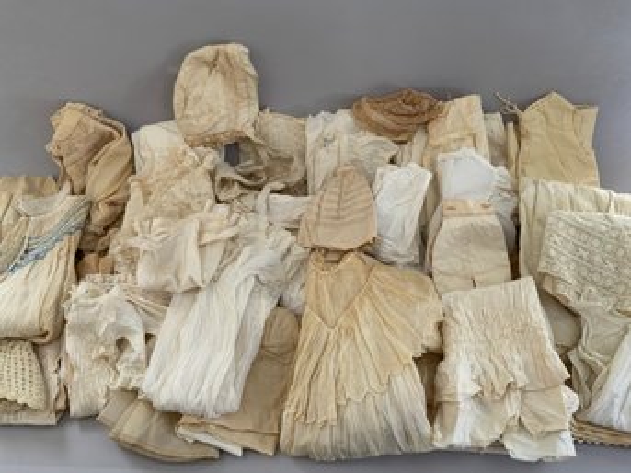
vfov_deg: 48.2
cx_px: 316
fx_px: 528
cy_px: 236
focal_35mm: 29
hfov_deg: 61.7
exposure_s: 1/122
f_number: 1.8
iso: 50
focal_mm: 3
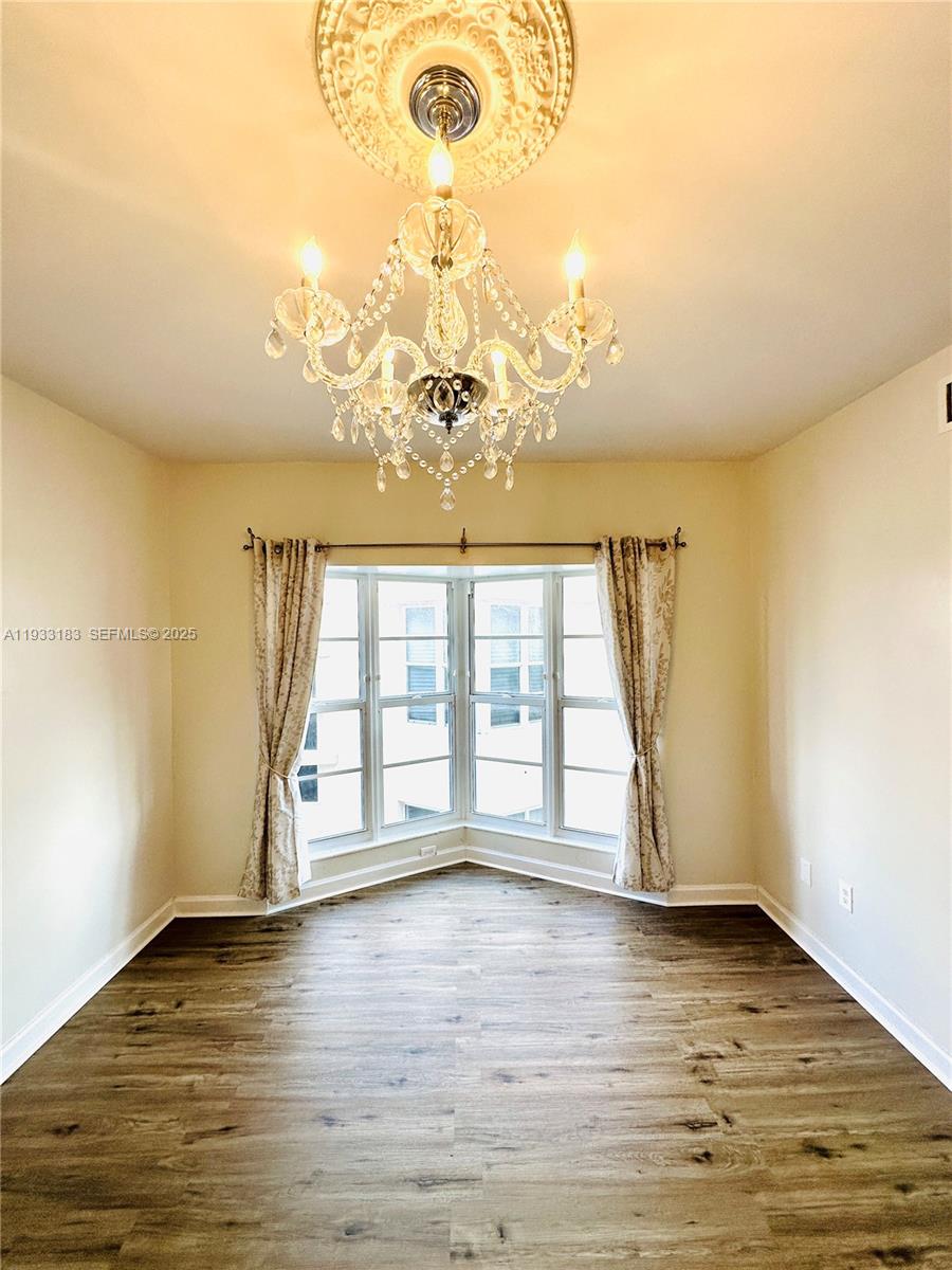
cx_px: 476
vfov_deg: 102.1
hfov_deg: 85.7
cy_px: 635
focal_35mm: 14
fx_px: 513
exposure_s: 1/120
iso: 64
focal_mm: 2.22
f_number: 2.2
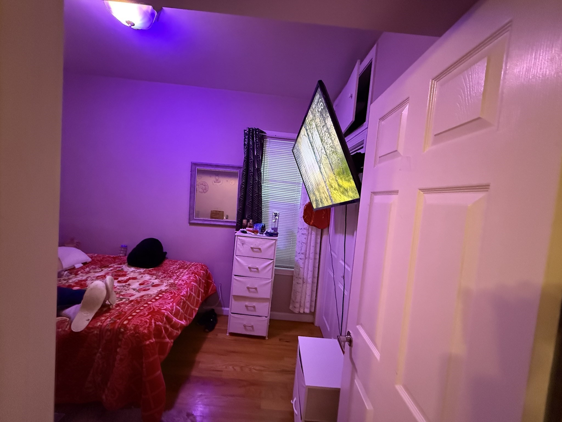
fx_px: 227
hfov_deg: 102.1
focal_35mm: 14
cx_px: 281
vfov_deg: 85.7
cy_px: 211
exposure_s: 1/60
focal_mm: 2.22
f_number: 2.2
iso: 1250
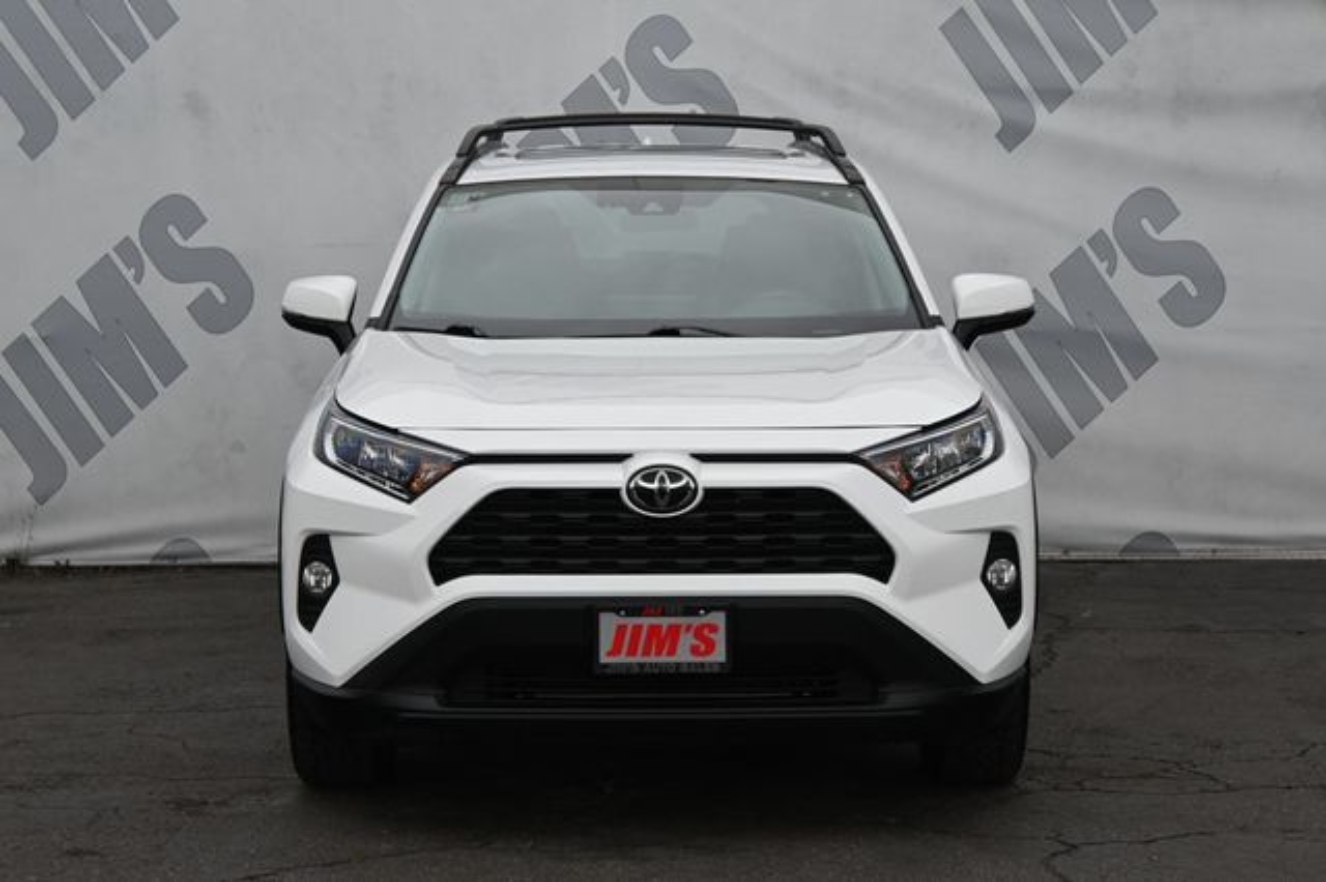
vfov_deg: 18.2
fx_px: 2761
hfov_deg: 27.0
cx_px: 663
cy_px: 441
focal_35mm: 75
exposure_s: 1/250
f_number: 6.3
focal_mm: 50
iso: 400
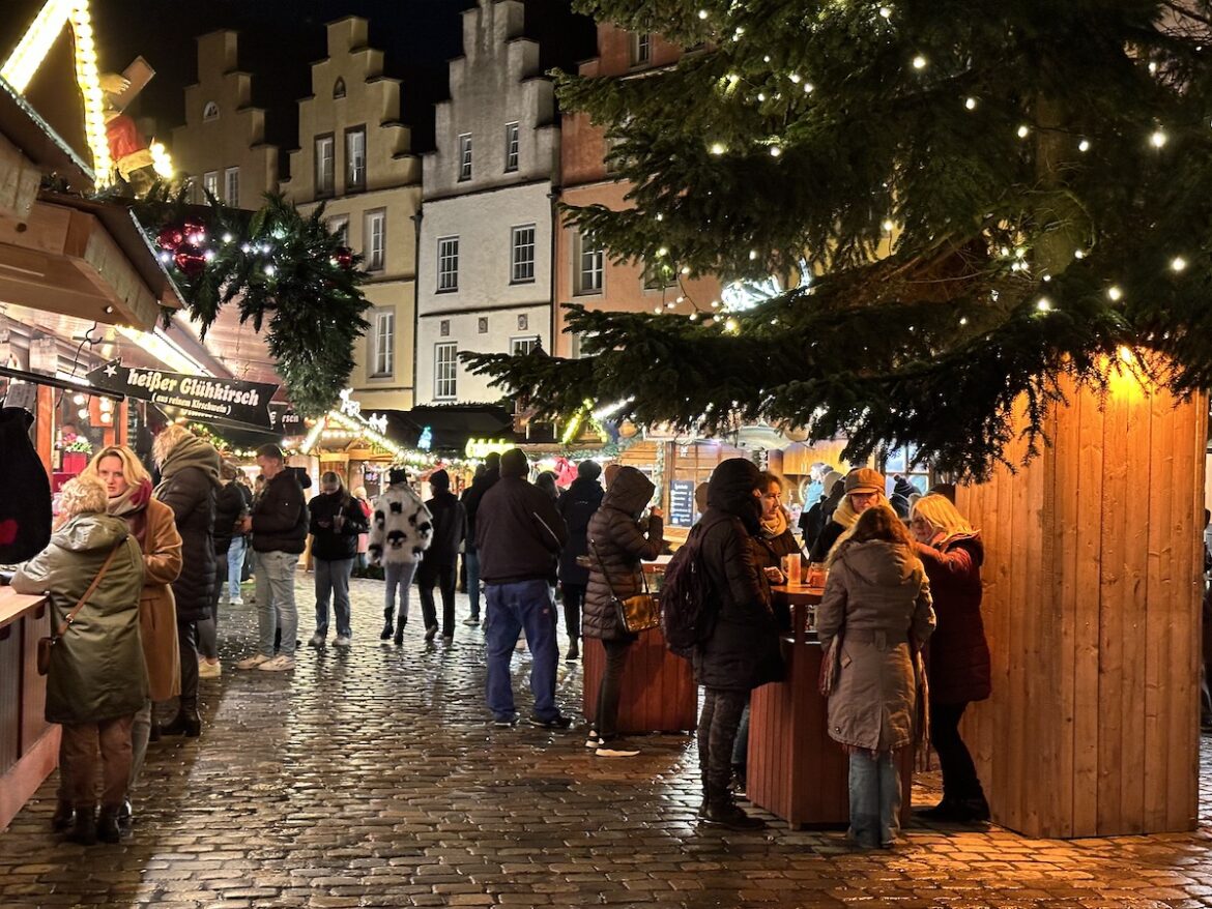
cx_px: 606
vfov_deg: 30.3
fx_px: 1681
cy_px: 454
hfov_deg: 39.6
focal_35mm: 48
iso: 500
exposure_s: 1/33
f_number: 1.78
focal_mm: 6.86
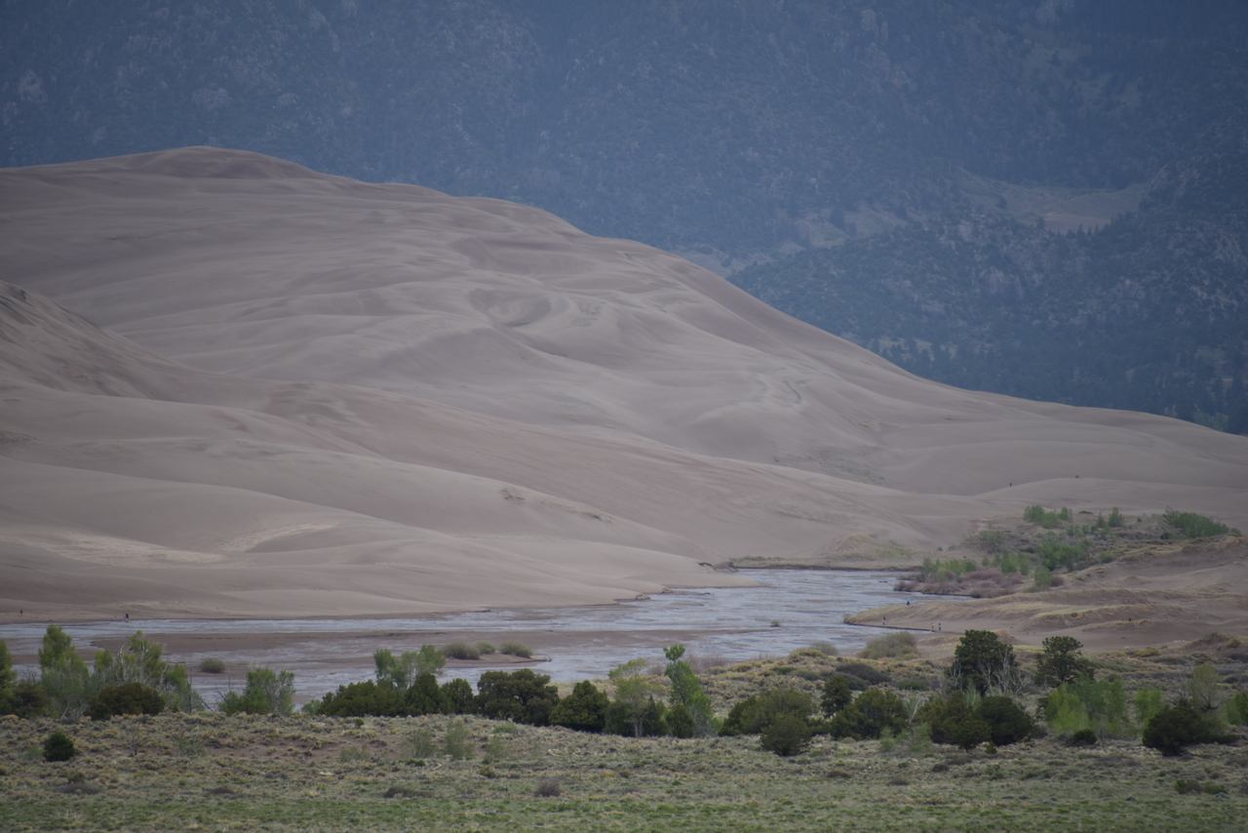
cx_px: 624
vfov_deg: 4.6
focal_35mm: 300
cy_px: 416
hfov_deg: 6.9
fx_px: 10402
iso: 125
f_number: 5.6
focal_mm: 300
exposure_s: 1/640
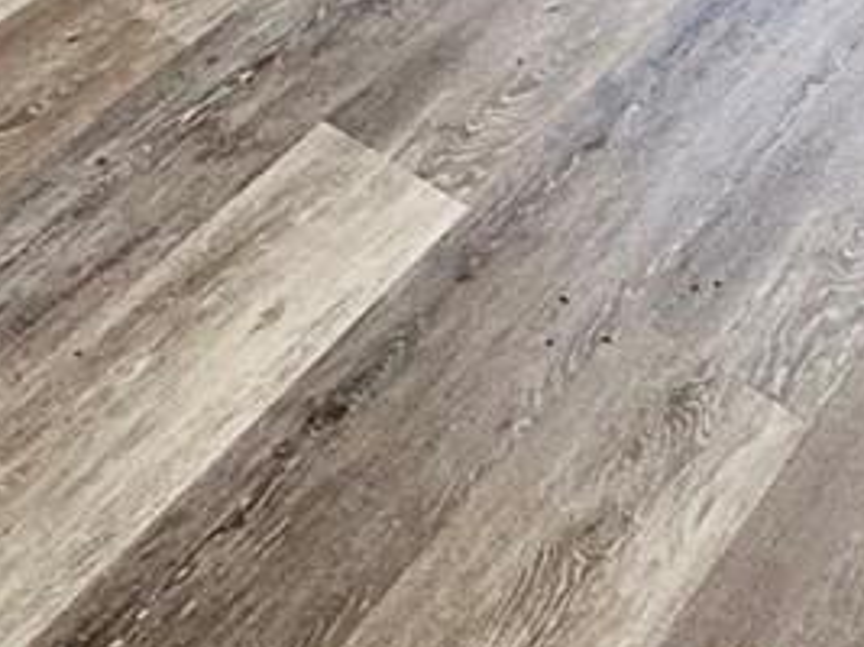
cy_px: -783
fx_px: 2096
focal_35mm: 84
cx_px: 129
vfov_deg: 13.8
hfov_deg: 22.9
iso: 64
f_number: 2.2
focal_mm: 2.22
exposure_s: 1/145
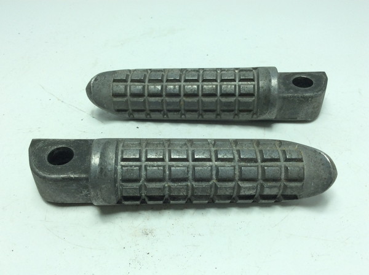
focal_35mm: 32
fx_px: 341
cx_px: 184
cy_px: 138
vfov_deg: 44.0
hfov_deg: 56.9
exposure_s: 1/381
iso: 32
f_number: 2.4
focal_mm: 3.3
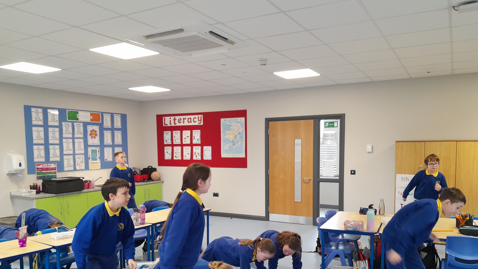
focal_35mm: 30
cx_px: 237
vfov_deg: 38.6
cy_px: 173
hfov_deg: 64.3
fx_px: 380
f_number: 1.8
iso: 160
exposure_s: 1/50
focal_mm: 4
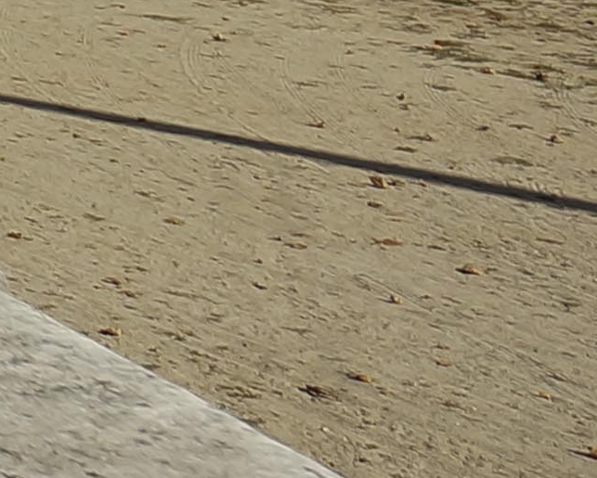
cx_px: -1279
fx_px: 2280
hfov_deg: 10.2
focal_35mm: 129
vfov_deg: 10.4
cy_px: -642
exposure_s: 1/500
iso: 200
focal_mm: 10
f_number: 6.3
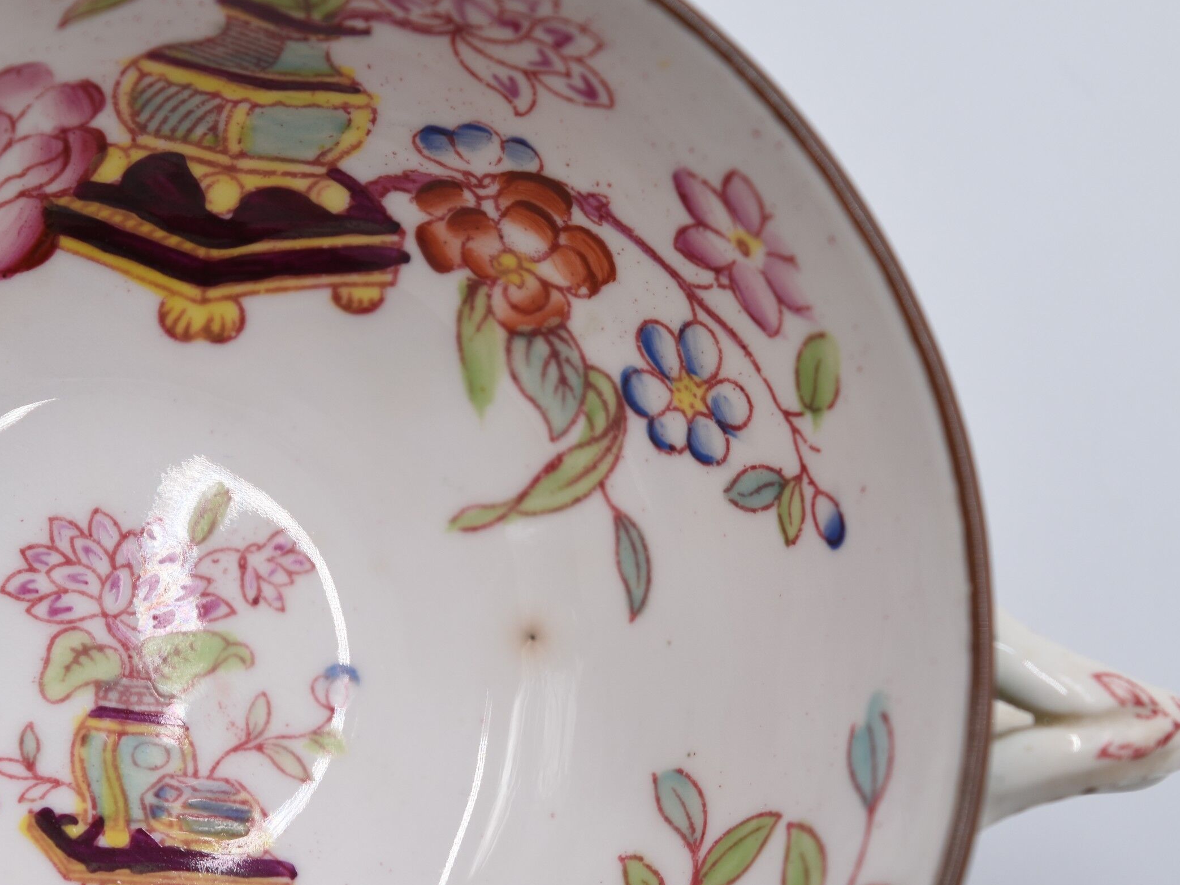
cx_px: 461
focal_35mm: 103
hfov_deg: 19.1
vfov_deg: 14.4
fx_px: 3498
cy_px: 479
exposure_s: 1/125
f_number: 5.6
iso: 160
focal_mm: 55
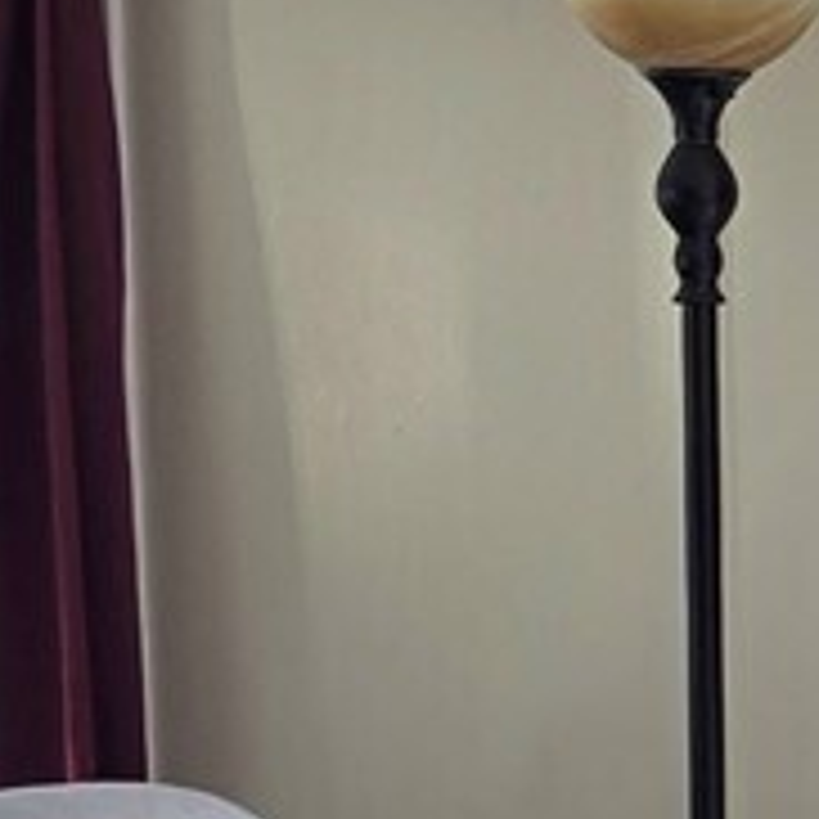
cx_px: 2732
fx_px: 4791
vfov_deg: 9.8
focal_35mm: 179
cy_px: 576
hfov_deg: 7.9
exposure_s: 1/120
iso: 32
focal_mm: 6.3
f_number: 1.7
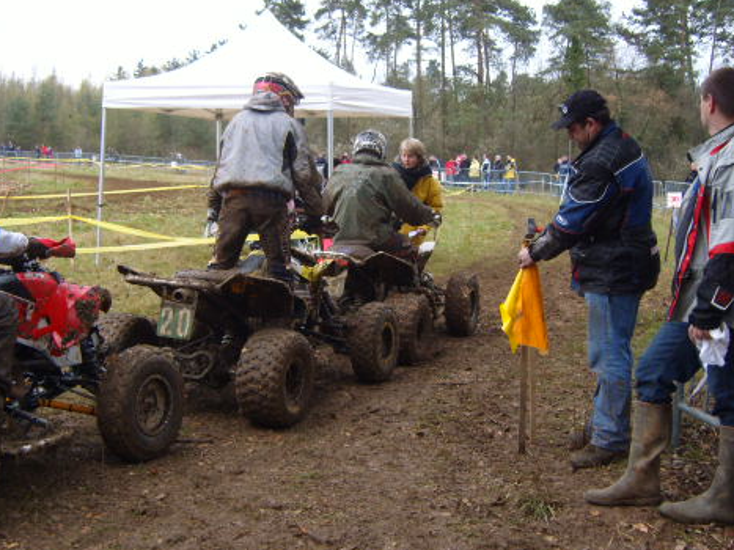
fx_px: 1018
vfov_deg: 30.3
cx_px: 333
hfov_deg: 39.6
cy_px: 272
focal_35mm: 48
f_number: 2.8
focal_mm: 7.4
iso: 80
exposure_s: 1/250
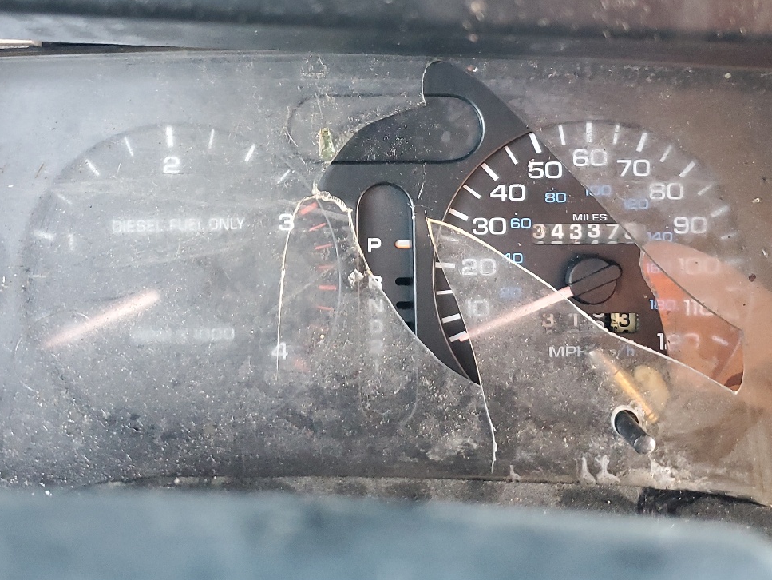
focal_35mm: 43
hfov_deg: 43.7
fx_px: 959
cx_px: 335
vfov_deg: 33.1
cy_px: 159
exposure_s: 1/60.2
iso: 249
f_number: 1.5
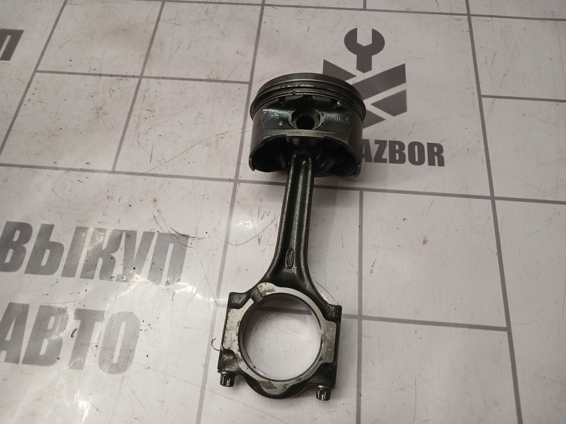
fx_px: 441
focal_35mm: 27
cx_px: 283
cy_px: 212
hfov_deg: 65.3
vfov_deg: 51.4
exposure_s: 1/50
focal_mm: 4
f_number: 1.8
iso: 100
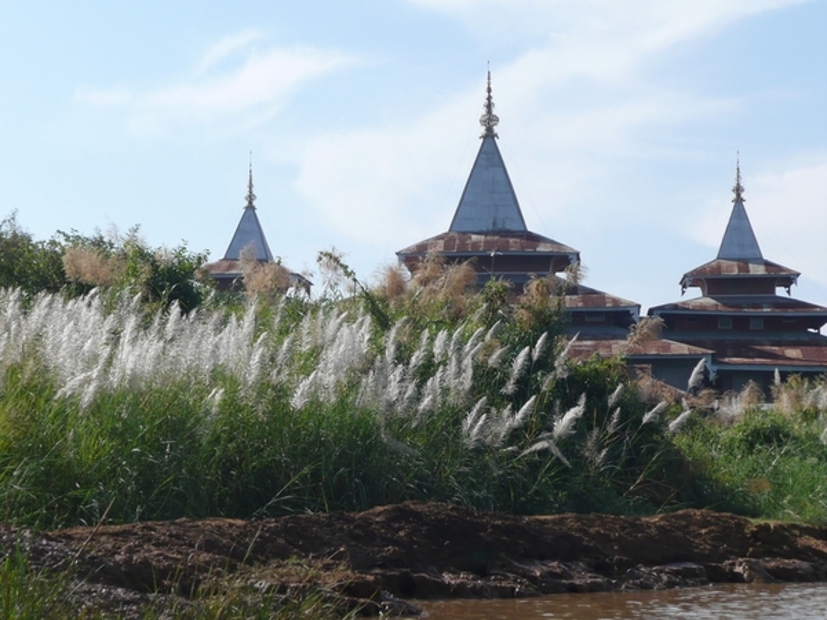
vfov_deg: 15.4
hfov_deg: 20.4
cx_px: 414
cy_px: 310
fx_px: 2294
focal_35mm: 96
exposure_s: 1/640
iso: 100
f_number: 4.7
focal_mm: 15.7
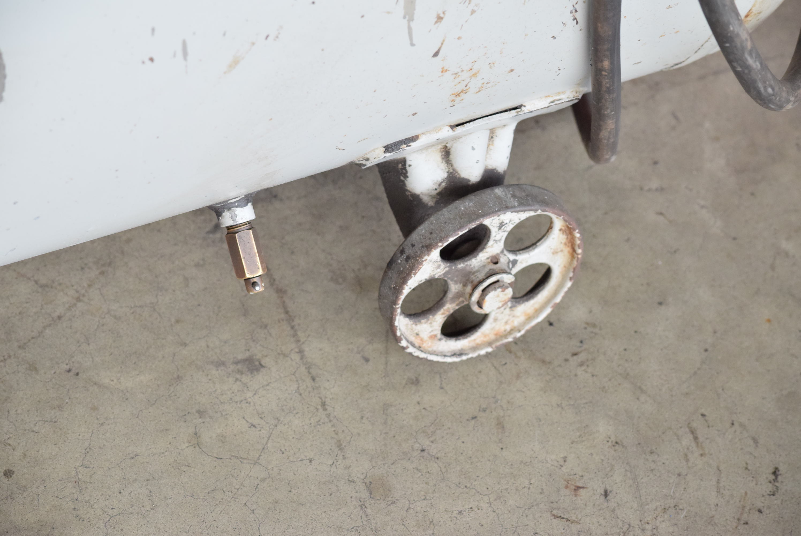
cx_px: 400
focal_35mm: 120
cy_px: 268
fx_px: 2672
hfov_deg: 17.0
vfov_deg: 11.4
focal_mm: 80
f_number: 6.3
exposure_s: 1/200
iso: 1250
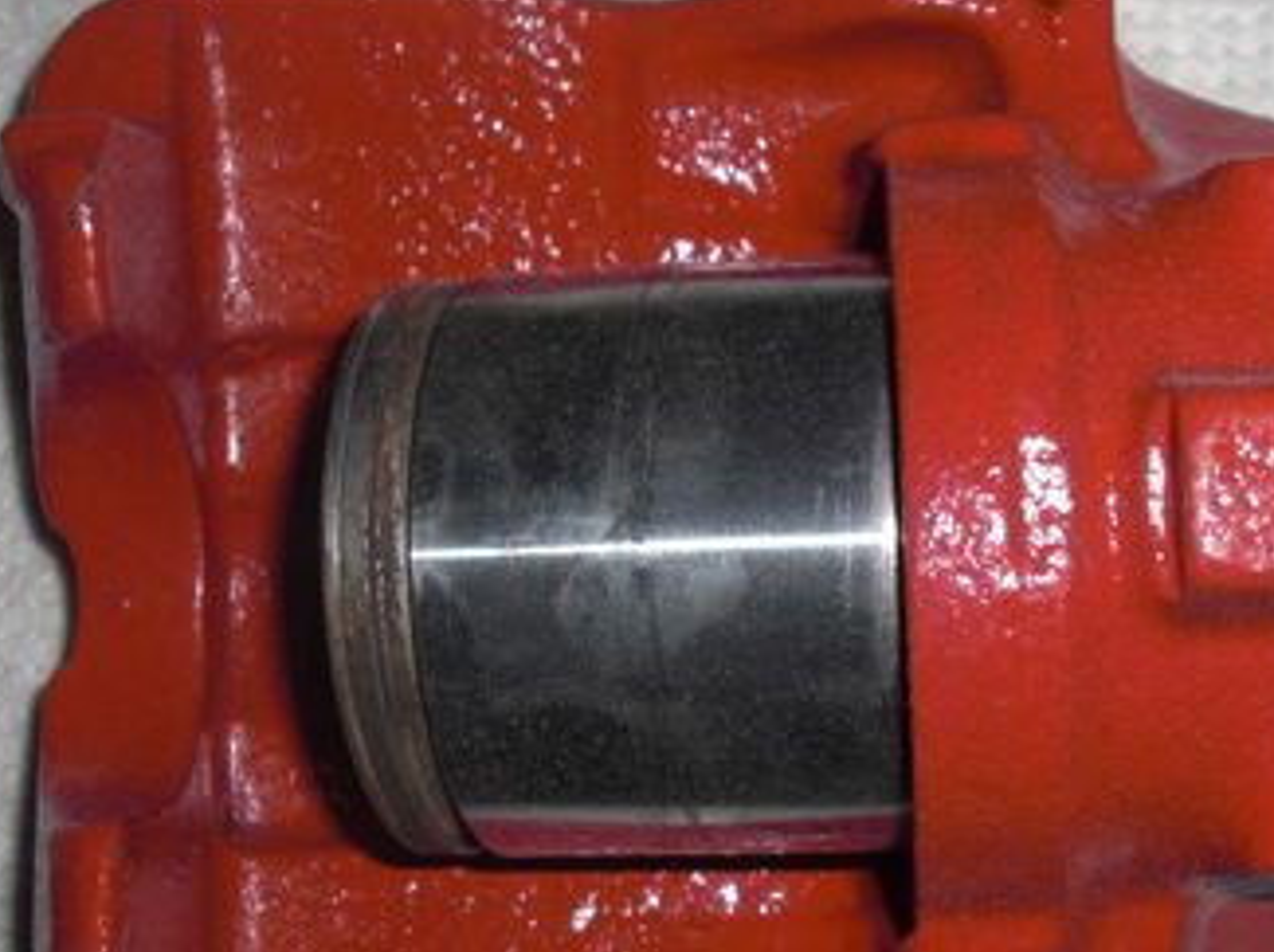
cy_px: 607
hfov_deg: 27.2
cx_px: 882
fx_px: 2610
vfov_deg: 20.6
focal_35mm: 71
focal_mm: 6.3
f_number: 7.9
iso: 50
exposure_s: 1/60
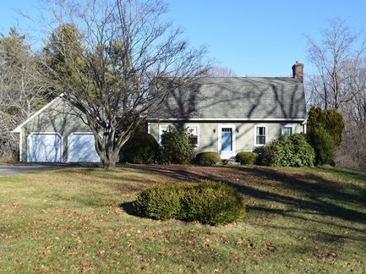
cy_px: 137
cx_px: 197
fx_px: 423
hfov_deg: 46.8
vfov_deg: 35.9
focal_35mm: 40
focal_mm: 24
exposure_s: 1/320
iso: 200
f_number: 8
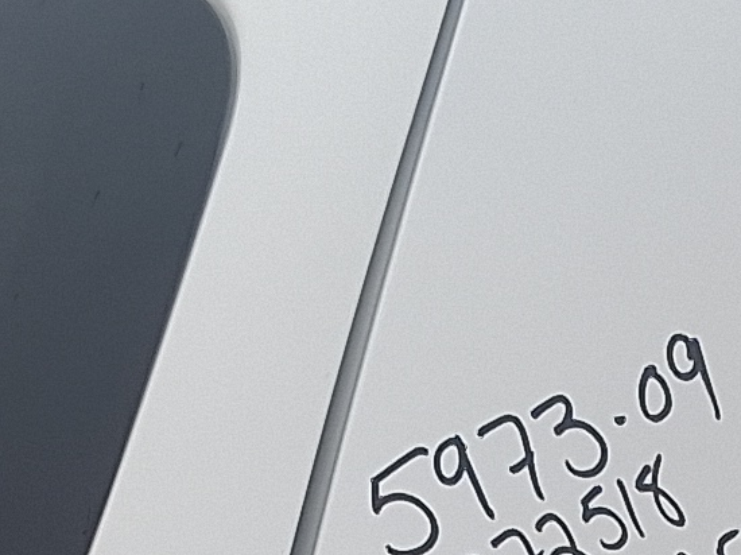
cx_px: 485
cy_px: 1455
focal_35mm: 193
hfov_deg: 10.2
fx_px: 4130
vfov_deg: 7.1
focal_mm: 3.98
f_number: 1.8
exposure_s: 1/161
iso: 25
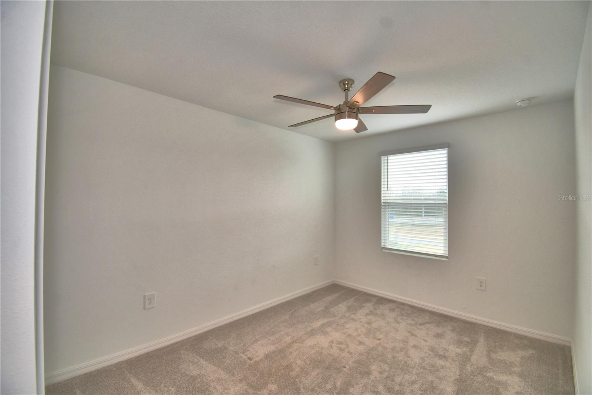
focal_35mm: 15
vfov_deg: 77.3
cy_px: 198
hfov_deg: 100.4
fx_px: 247
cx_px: 296
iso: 125
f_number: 4.5
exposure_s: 1/60
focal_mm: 10
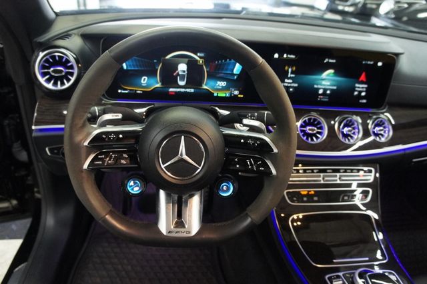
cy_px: 142
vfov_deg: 47.9
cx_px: 214
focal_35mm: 27
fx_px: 320
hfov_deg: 67.4
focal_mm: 18
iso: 1600
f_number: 3.5
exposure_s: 1/60
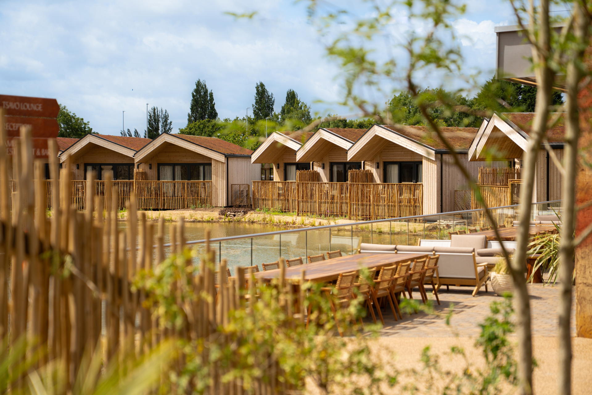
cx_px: 296
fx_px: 1151
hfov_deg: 28.8
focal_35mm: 70
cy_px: 198
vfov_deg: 19.5
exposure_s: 1/4000
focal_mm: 70
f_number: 2.8
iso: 200
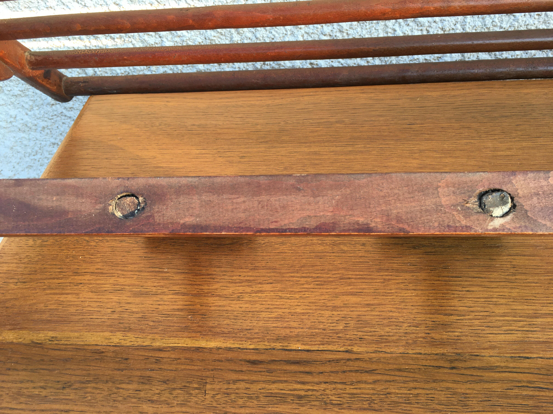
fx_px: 463
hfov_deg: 61.7
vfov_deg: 48.2
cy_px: 207
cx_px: 276
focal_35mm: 29
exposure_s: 1/100
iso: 40
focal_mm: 4.15
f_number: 2.2
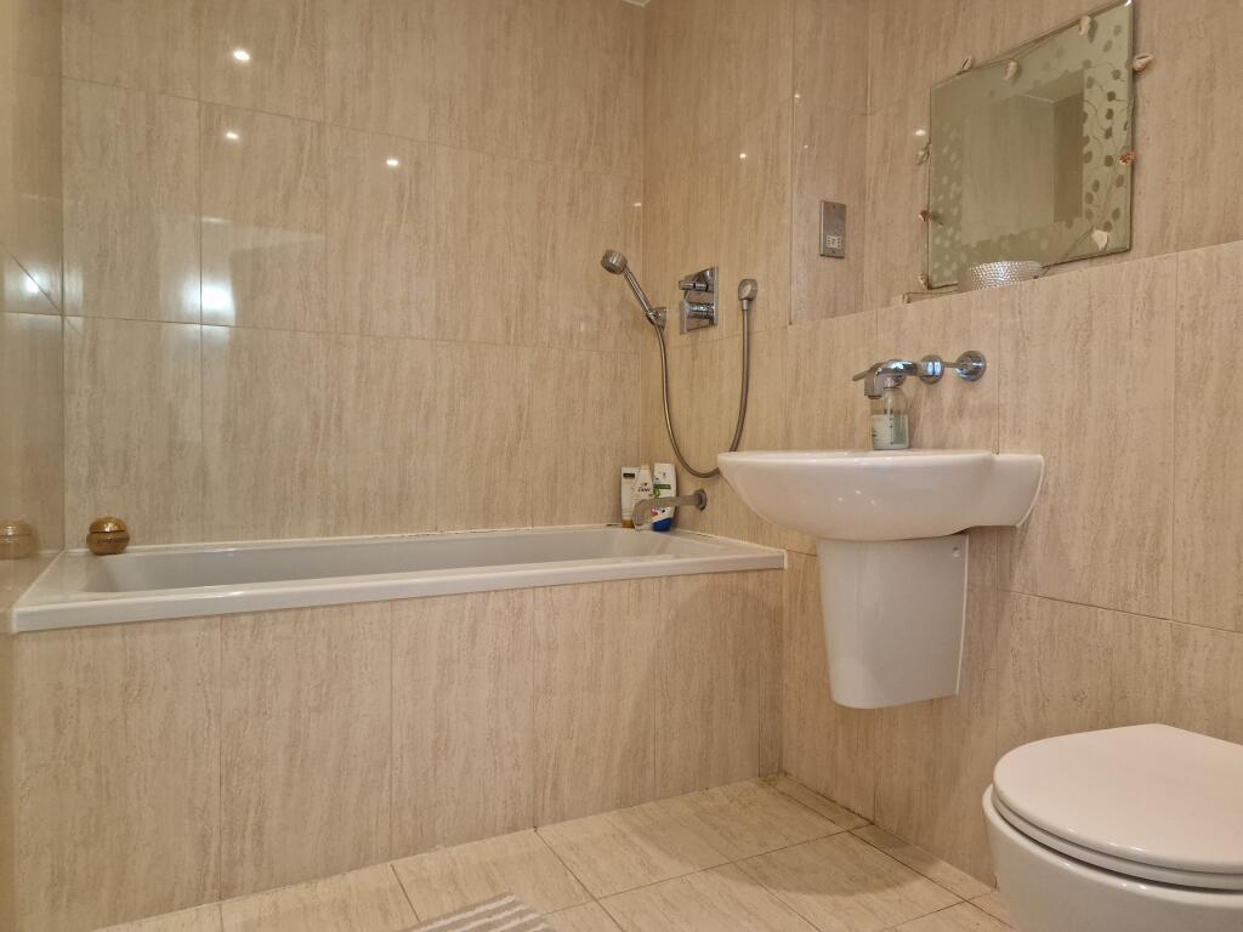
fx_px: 826
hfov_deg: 73.9
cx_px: 622
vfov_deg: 58.9
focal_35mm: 23
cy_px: 466
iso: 640
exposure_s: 1/100
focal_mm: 6.4
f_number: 1.8
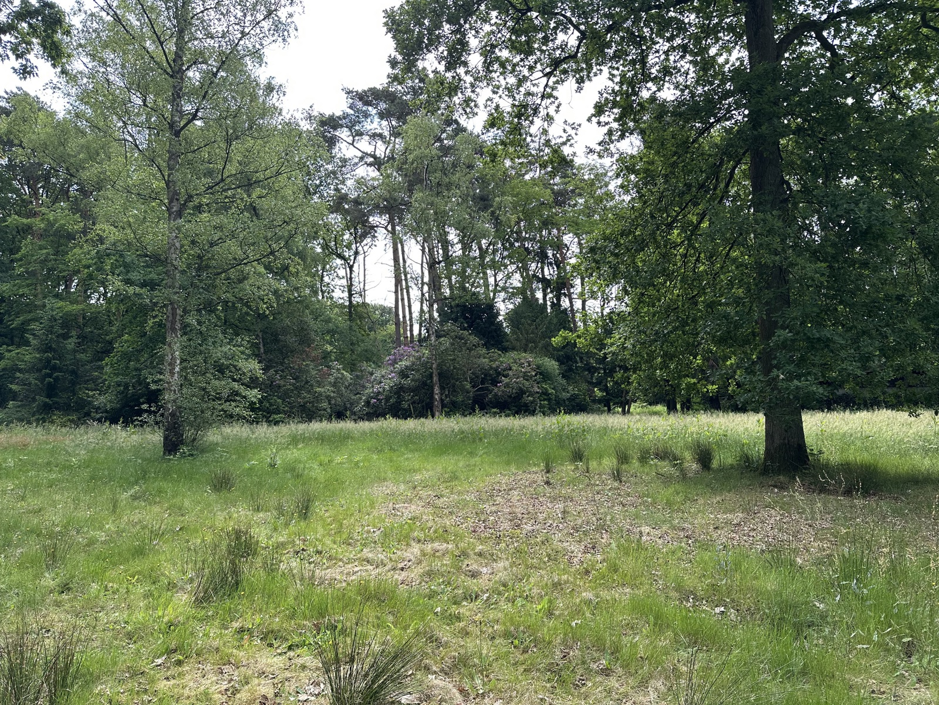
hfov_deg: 71.6
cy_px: 352
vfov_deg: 56.8
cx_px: 470
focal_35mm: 24
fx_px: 651
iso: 80
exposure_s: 1/887
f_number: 1.78
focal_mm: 6.86
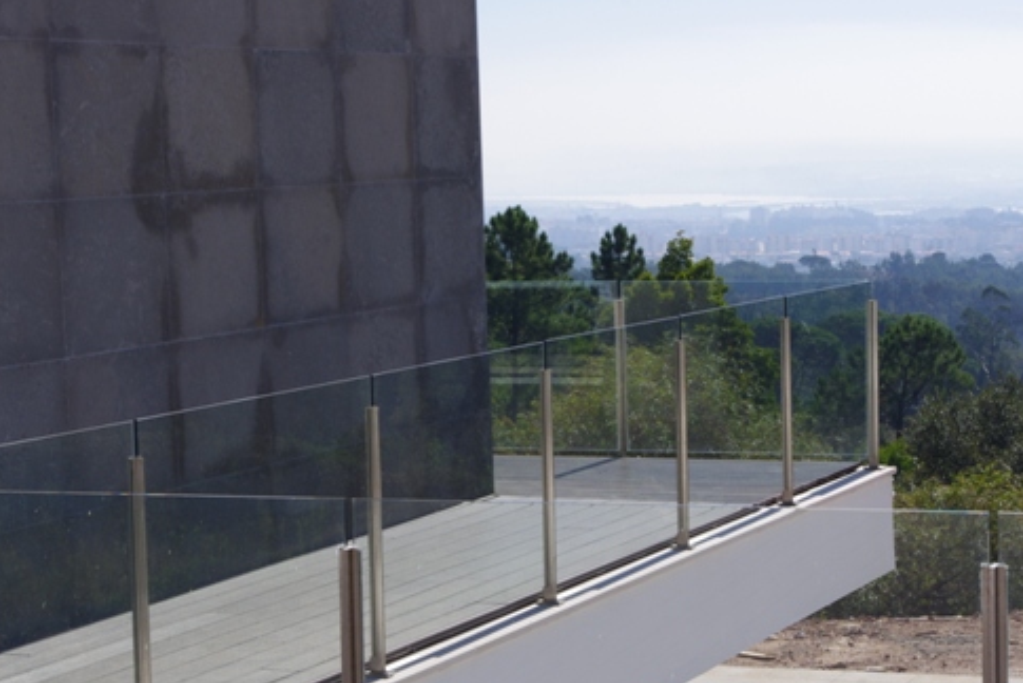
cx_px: 626
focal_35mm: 95
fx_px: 2701
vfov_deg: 14.4
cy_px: 410
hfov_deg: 21.4
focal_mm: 47.5
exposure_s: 1/200
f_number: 14
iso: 200
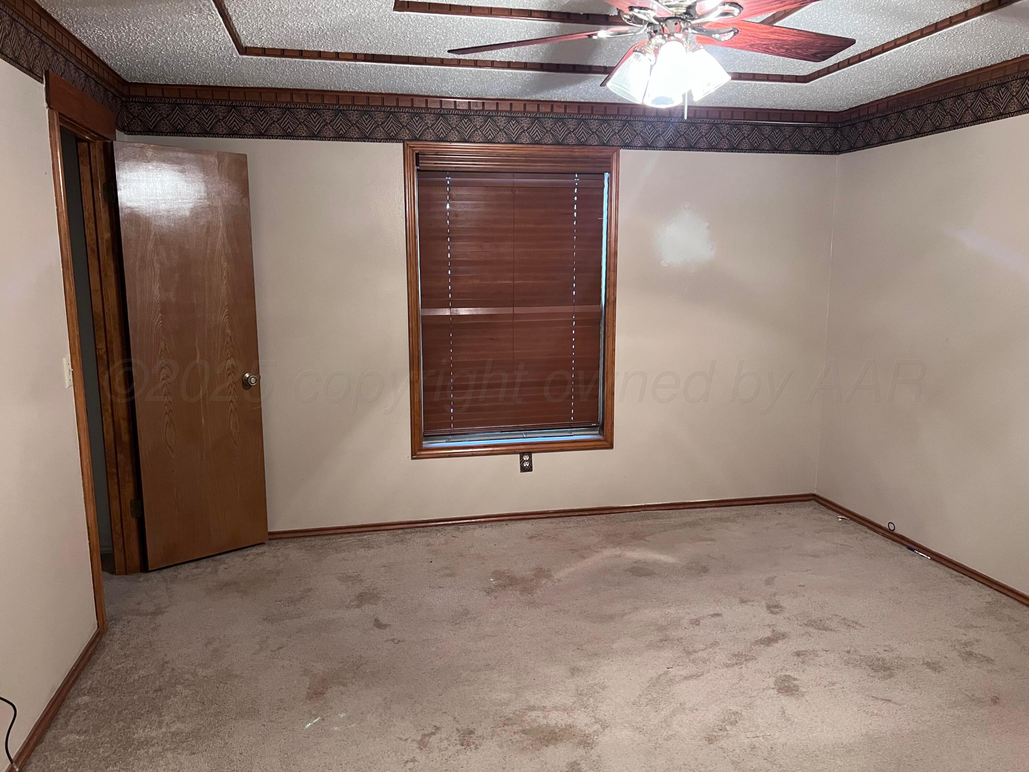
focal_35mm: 26
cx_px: 514
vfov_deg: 53.1
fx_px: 773
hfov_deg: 67.3
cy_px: 386
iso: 400
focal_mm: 5.7
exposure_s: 1/40
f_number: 1.5
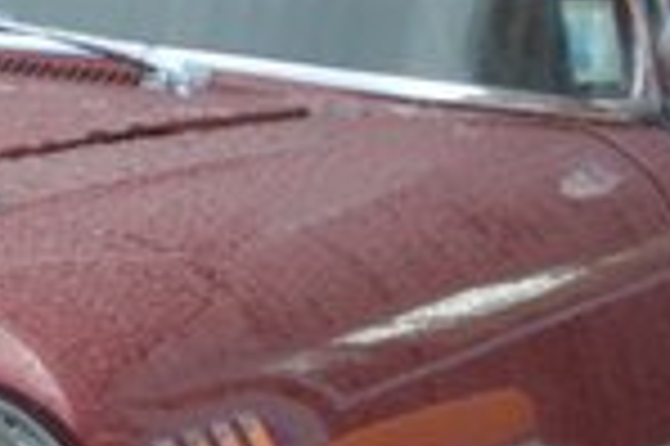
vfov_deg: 4.9
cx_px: -472
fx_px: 5157
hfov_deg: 7.3
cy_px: 464
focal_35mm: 277
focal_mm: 27
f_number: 4
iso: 100
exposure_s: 1/320
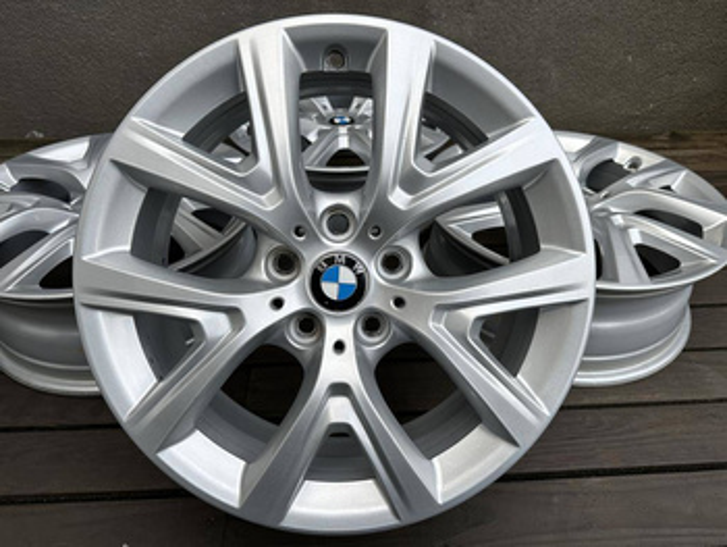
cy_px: 274
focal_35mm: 24
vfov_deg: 56.9
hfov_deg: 71.6
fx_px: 504
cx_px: 364
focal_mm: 6.86
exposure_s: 1/491
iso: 80
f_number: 1.78
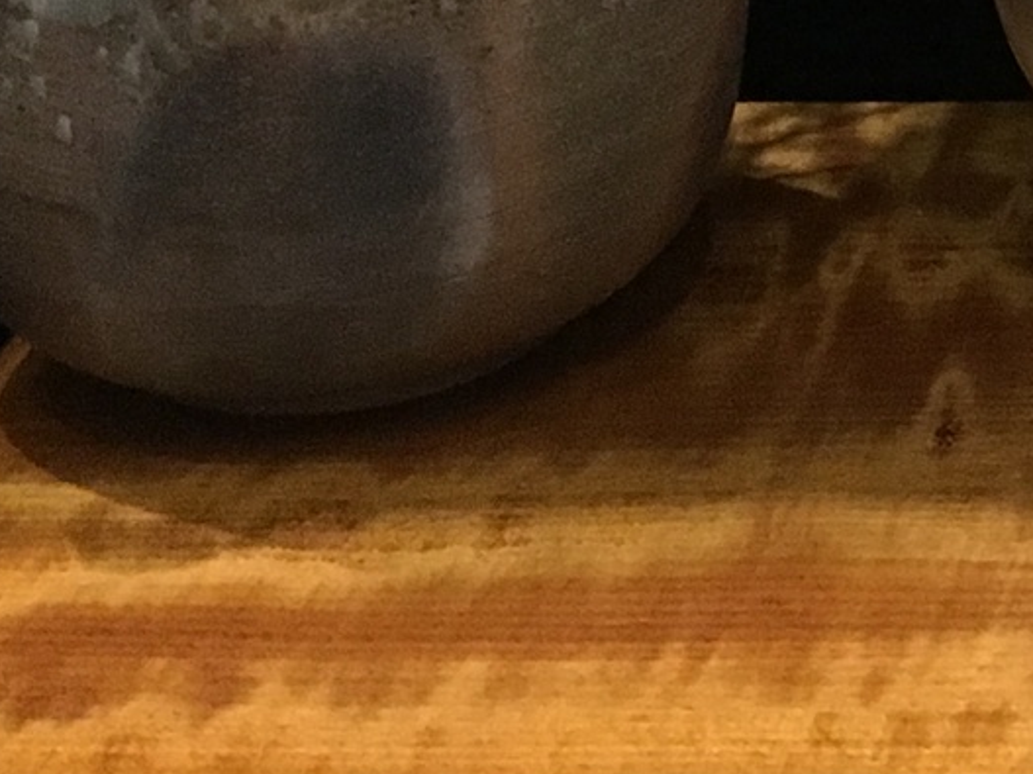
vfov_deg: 10.5
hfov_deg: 14.0
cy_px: -670
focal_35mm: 132
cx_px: 1570
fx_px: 3938
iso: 160
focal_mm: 4.15
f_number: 2.2
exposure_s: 1/30
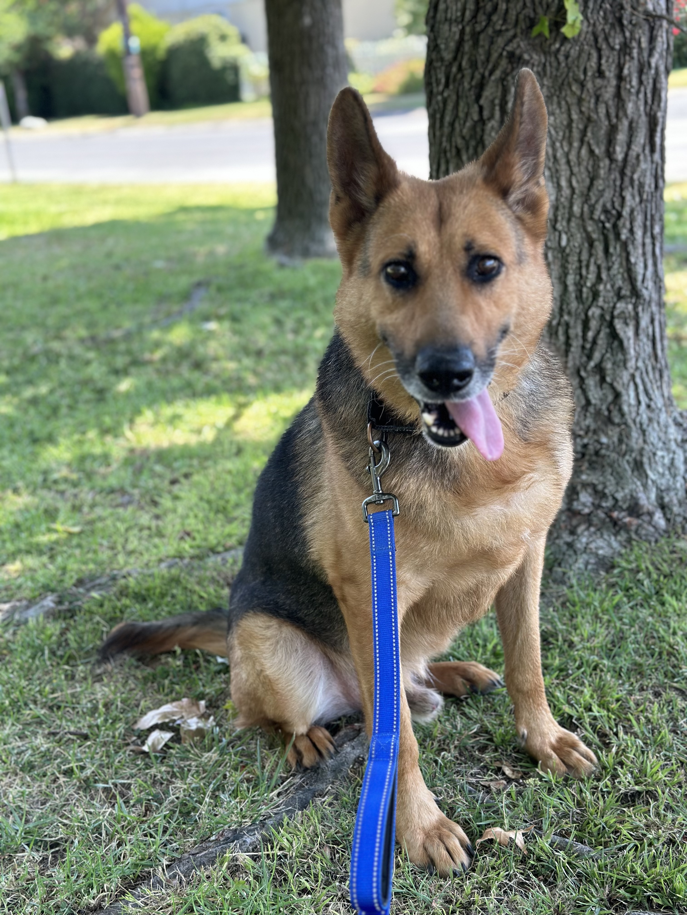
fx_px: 1270
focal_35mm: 48
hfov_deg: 30.3
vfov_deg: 39.7
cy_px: 458
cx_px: 344
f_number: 1.78
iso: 80
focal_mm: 6.86
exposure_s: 1/332
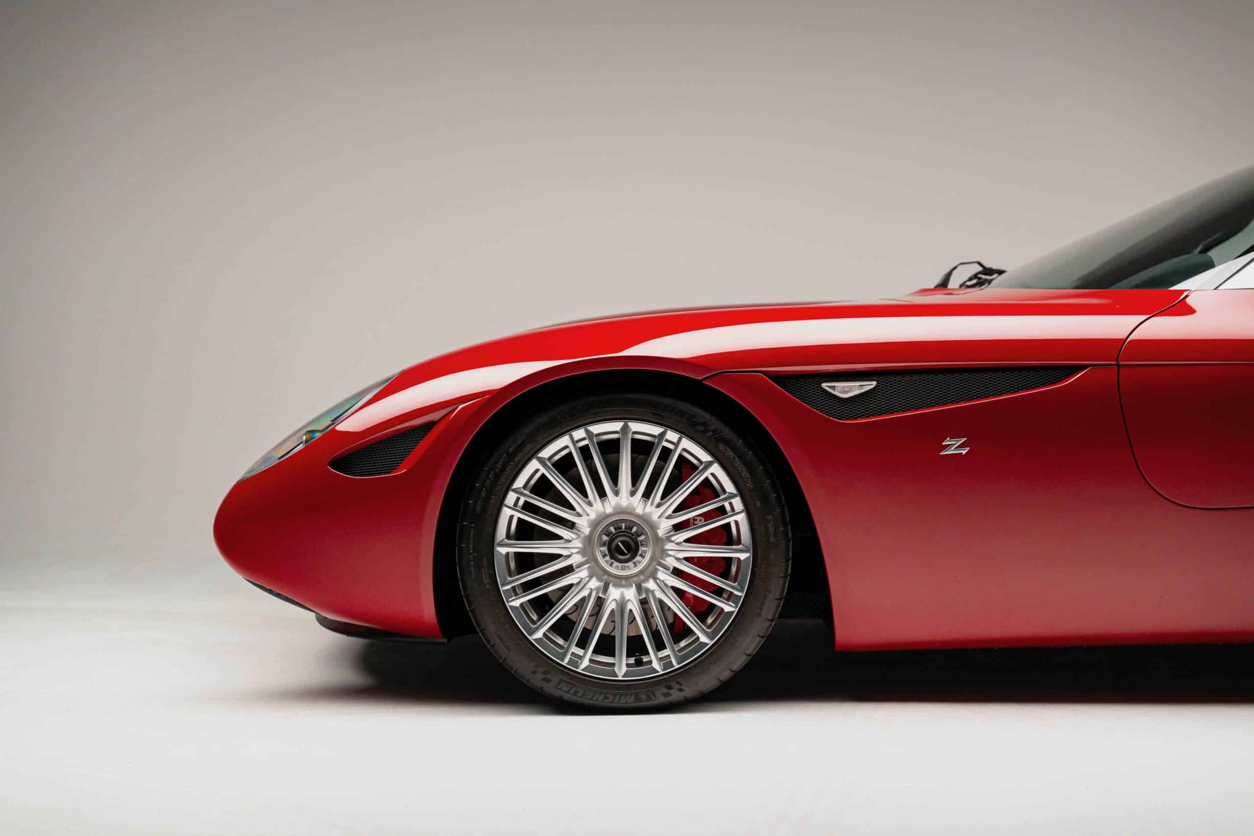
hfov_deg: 31.2
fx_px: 2247
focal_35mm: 64
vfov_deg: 21.1
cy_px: 418
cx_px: 627
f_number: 2.8
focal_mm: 64.5
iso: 1250
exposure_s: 1/100
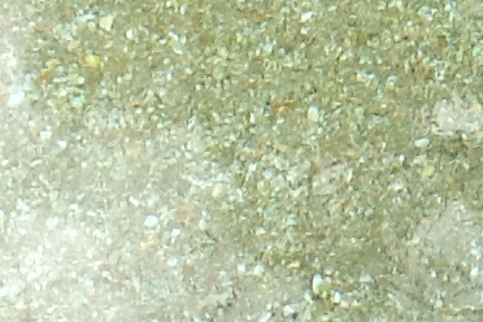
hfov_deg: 22.3
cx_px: 534
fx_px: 1154
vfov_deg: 15.8
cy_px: 90
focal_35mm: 86
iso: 64
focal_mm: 2.03
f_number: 2.4
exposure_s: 1/469
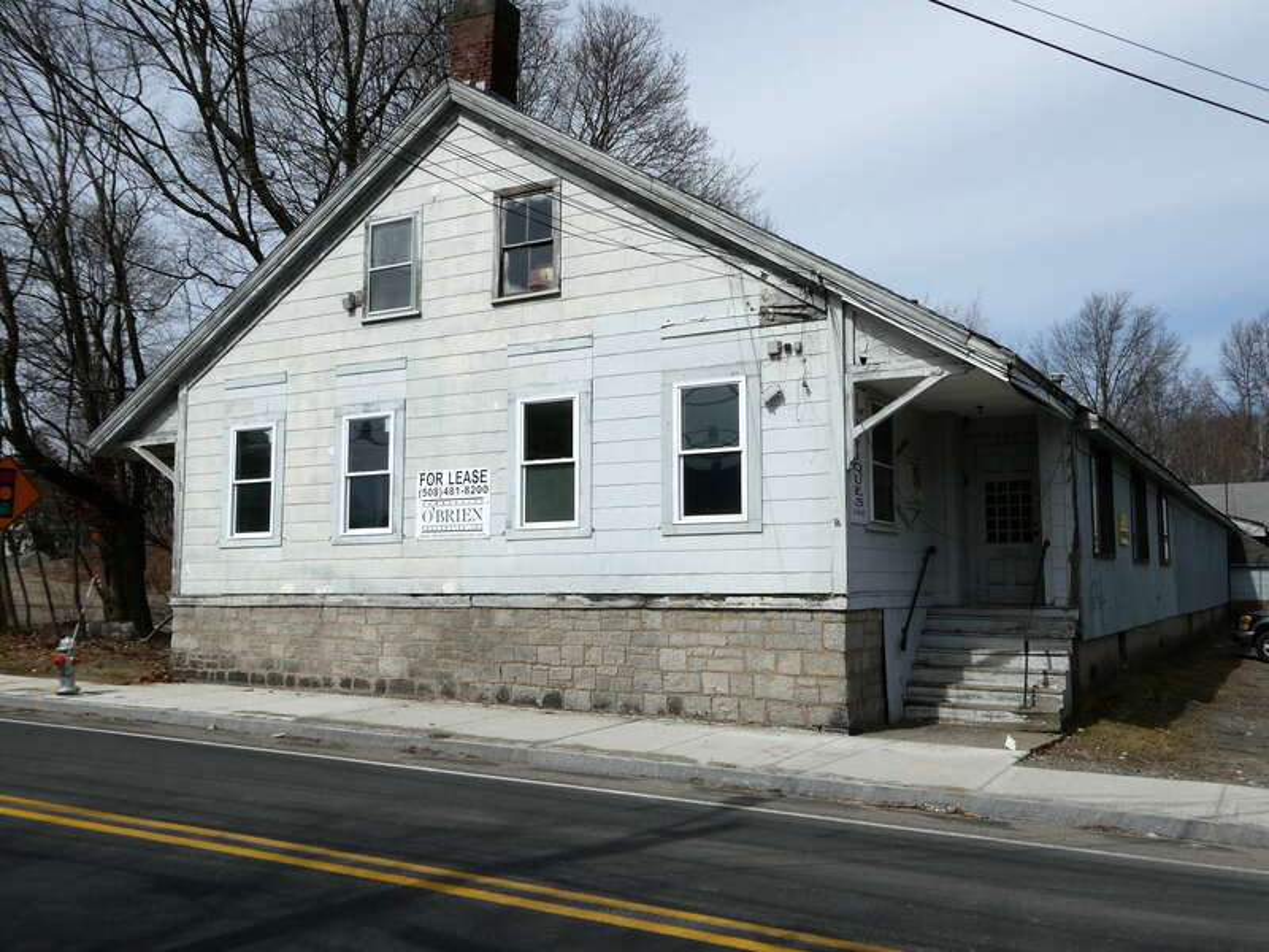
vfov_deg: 45.4
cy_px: 476
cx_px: 634
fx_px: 1136
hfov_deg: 58.4
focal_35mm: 31
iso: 80
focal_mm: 5.4
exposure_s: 1/1000
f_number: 5
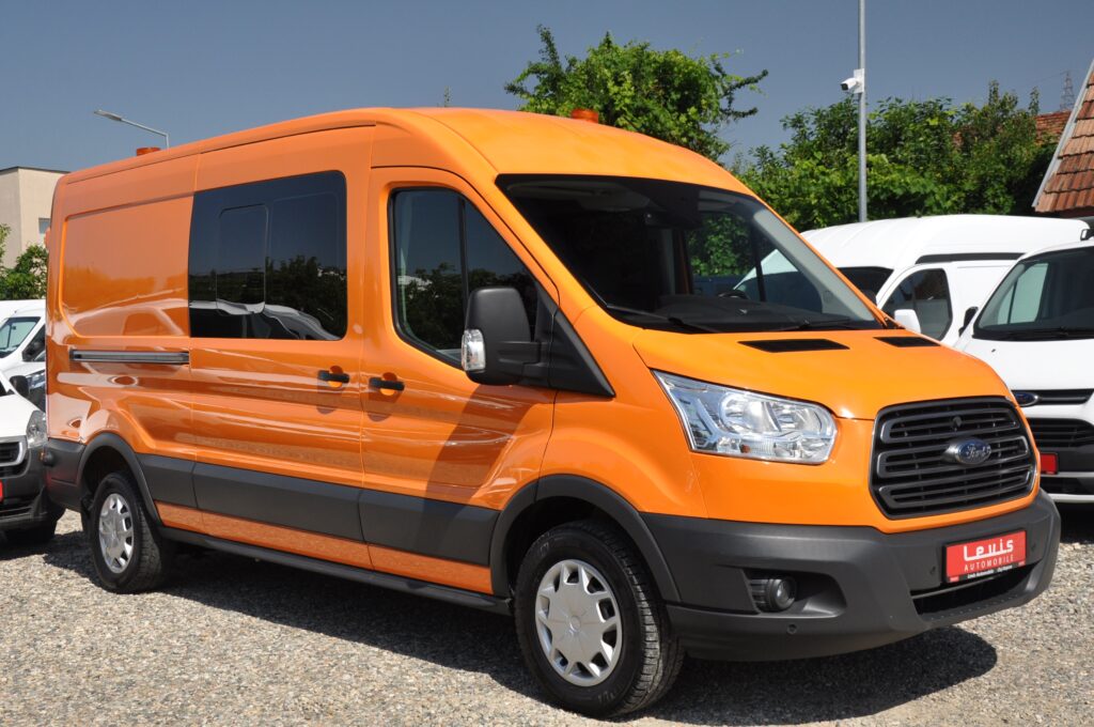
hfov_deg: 46.5
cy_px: 364
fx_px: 1275
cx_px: 547
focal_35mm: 42
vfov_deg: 31.8
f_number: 10
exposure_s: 1/400
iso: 500
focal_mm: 28
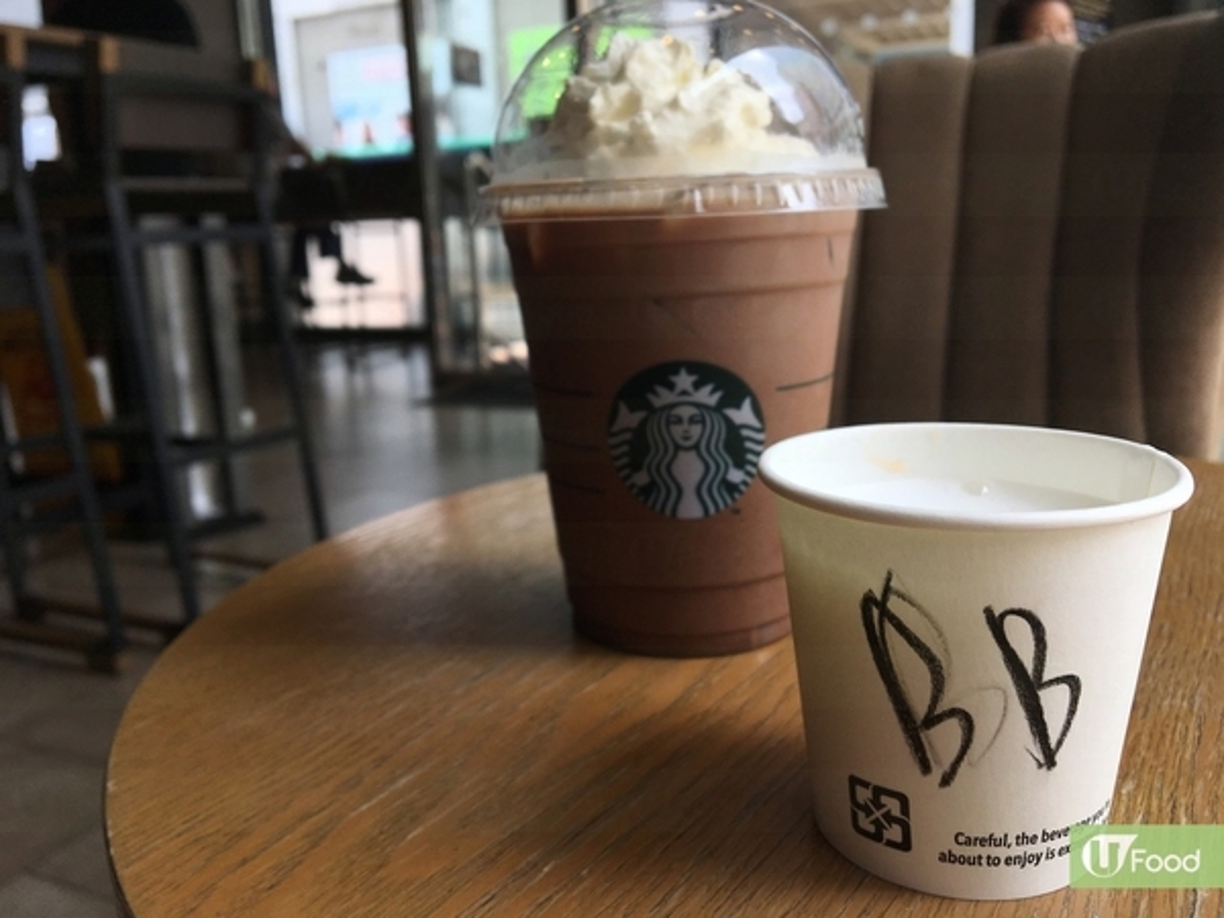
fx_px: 1025
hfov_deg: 61.7
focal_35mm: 29
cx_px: 612
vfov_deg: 48.2
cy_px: 459
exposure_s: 1/279
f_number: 2.2
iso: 25
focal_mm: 4.15
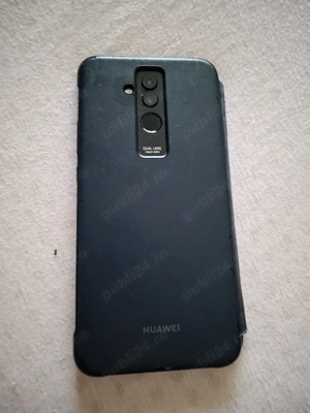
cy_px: 206
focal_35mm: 23
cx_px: 155
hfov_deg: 58.9
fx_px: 275
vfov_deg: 73.9
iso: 3200
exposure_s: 1/2
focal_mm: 6.25
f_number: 1.7
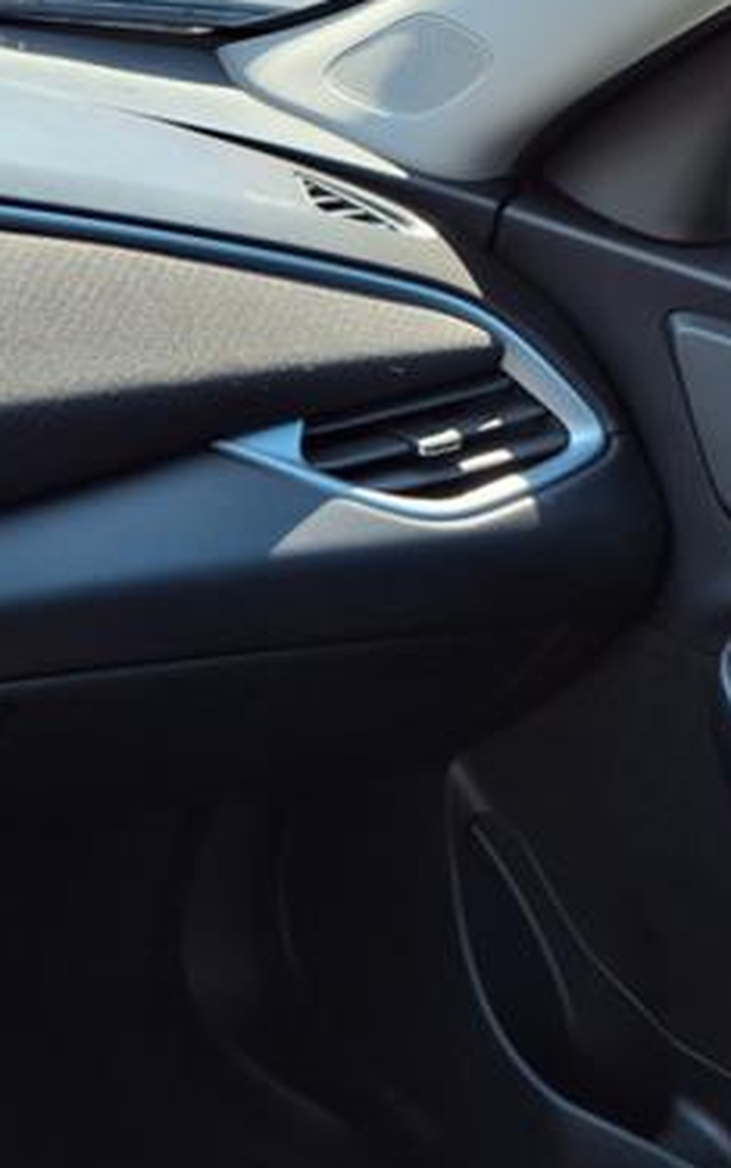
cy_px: 581
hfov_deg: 24.5
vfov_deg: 41.0
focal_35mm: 49
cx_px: -81
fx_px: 1561
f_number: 1.9
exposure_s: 1/204
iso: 40
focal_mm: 3.58
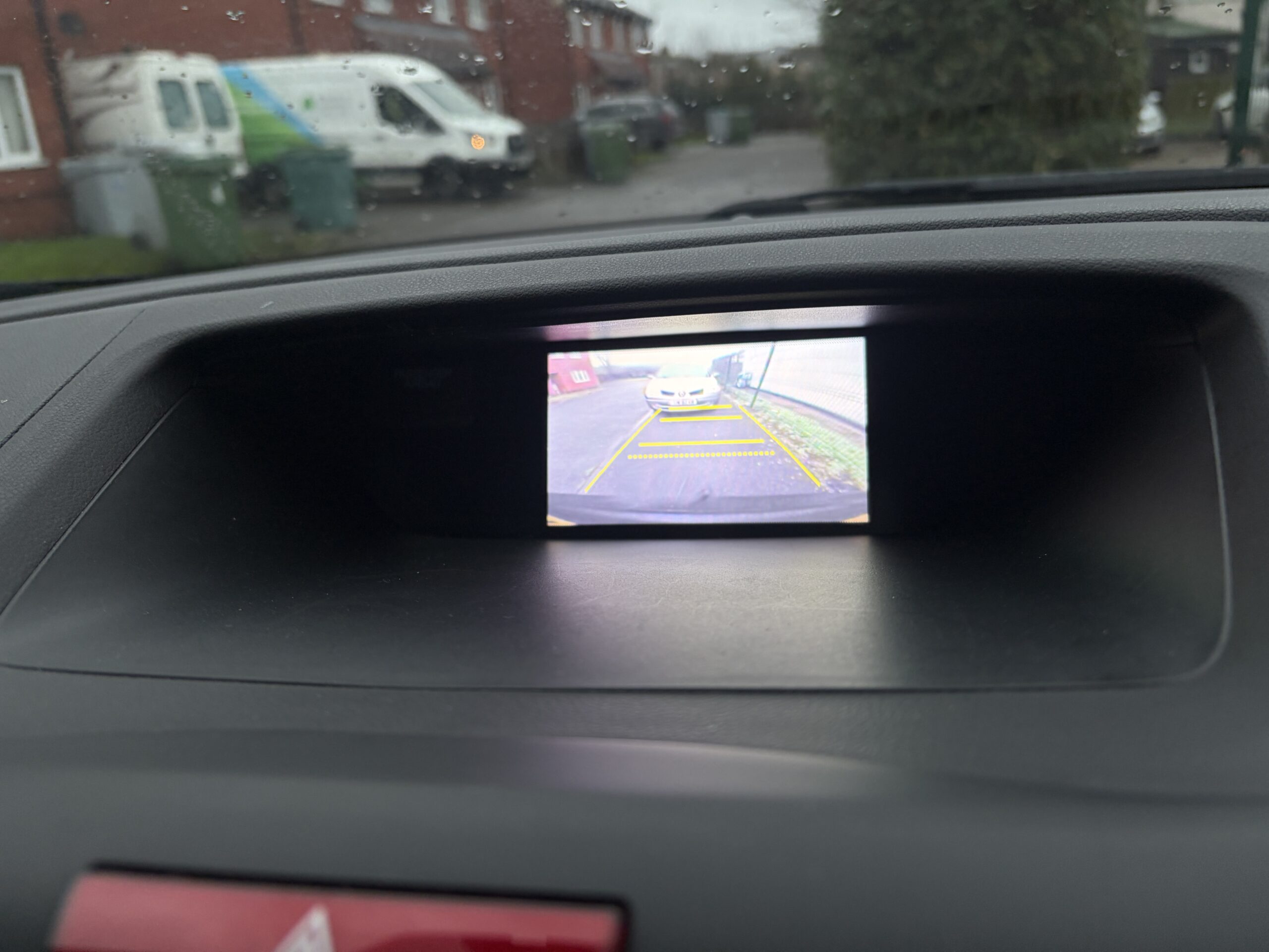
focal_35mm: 26
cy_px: 476
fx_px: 953
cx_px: 634
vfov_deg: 53.1
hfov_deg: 67.3
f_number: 1.6
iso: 80
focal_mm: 5.96
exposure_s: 1/121
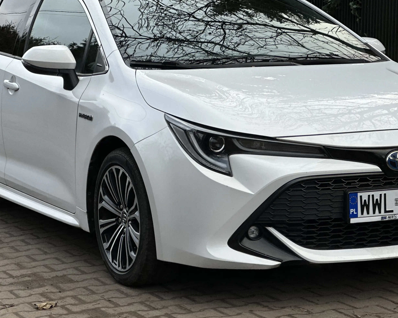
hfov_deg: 16.7
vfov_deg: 13.4
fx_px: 1355
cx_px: 206
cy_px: 159
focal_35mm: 115
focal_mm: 9
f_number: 2.8
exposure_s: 1/121
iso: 50
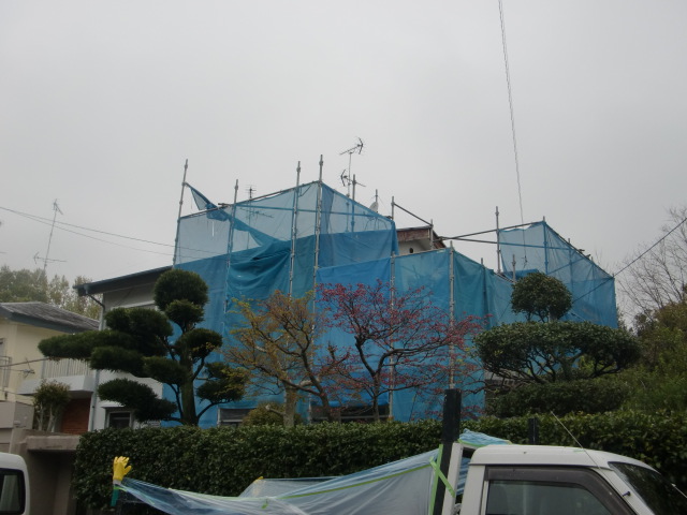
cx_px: 344
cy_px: 258
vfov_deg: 37.7
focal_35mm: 38
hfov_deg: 49.0
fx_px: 754
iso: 64
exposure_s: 1/640
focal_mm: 6.66
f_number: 3.9
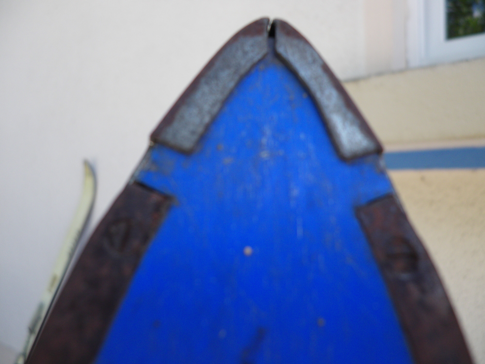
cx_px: 242
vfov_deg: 49.7
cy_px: 182
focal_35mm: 28
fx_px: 392
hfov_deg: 63.4
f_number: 2.6
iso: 64
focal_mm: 4.9
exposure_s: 1/200
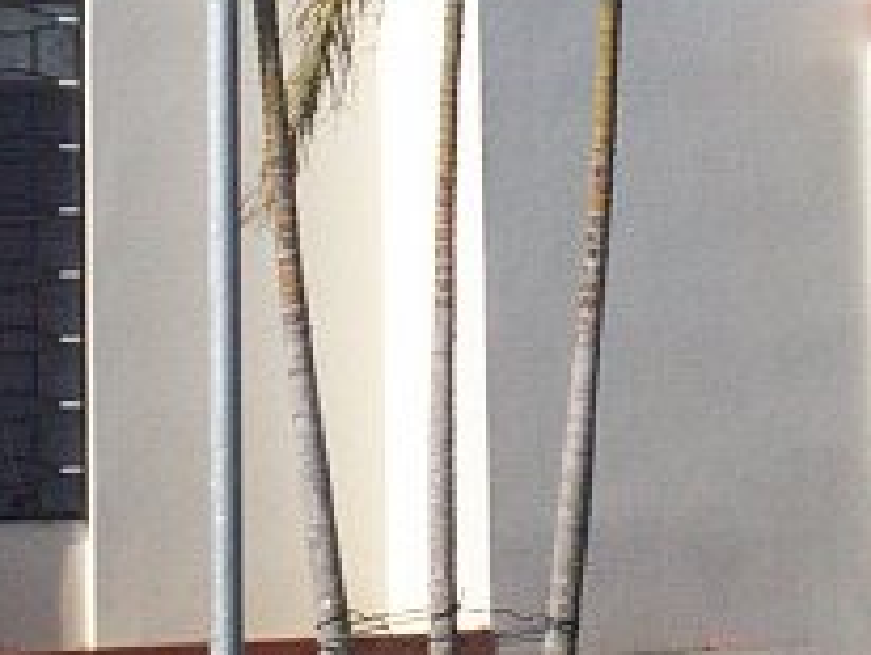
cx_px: 729
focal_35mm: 181
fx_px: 4560
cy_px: -308
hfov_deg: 10.9
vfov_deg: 8.1
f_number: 4.5
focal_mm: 6
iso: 100
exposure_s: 1/786
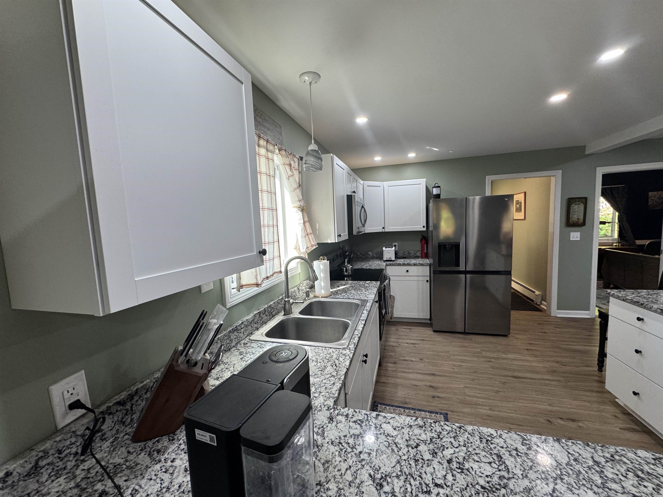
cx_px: 332
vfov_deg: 85.7
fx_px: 268
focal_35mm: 14
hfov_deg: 102.1
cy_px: 248
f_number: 2.2
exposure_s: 1/120
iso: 160
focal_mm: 2.22
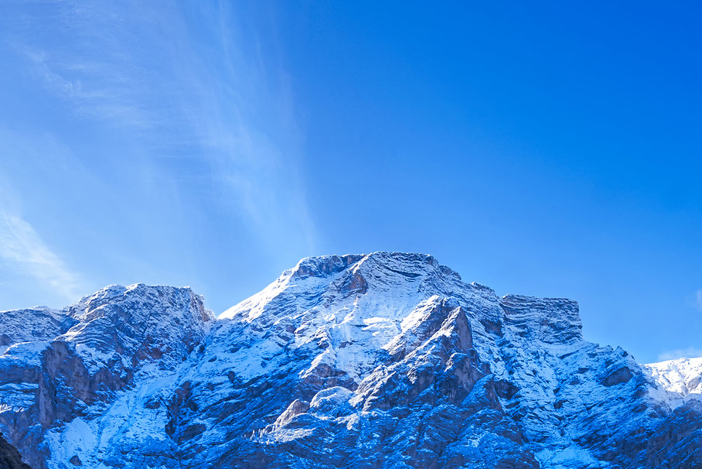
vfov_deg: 33.7
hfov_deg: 47.6
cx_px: 607
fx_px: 722
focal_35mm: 37
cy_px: 439
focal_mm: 14
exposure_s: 1/15
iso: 64
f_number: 16
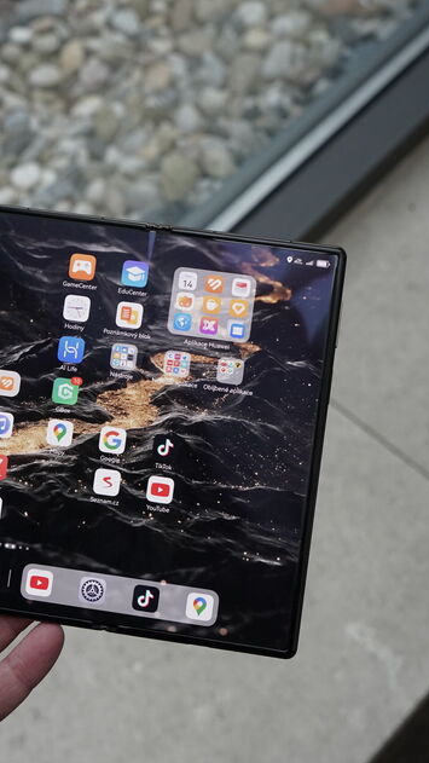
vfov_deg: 35.4
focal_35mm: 59
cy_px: 377
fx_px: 1193
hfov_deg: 19.7
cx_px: -19
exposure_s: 1/160
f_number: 6.3
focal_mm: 37
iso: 1600
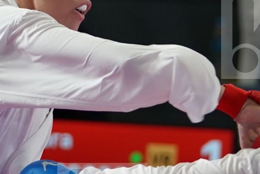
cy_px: 35
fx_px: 6545
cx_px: 102
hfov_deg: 2.3
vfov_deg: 1.5
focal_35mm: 906
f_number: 2.8
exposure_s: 1/1000
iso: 800
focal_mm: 181
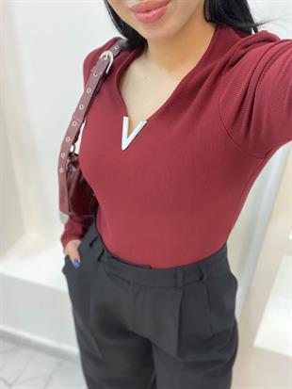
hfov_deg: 46.8
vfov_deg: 59.9
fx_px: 337
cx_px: 146
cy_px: 194
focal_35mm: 30
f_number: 2.2
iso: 250
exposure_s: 1/50
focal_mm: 2.71
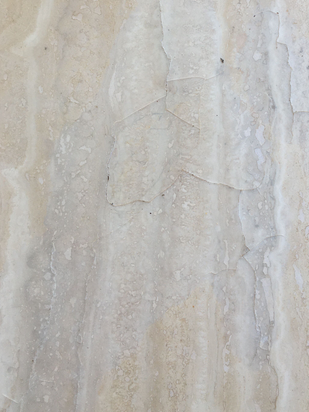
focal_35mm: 43
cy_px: 136
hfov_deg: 33.2
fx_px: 512
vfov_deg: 43.2
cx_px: 213
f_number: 2.2
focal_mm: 4.15
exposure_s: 1/313
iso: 25
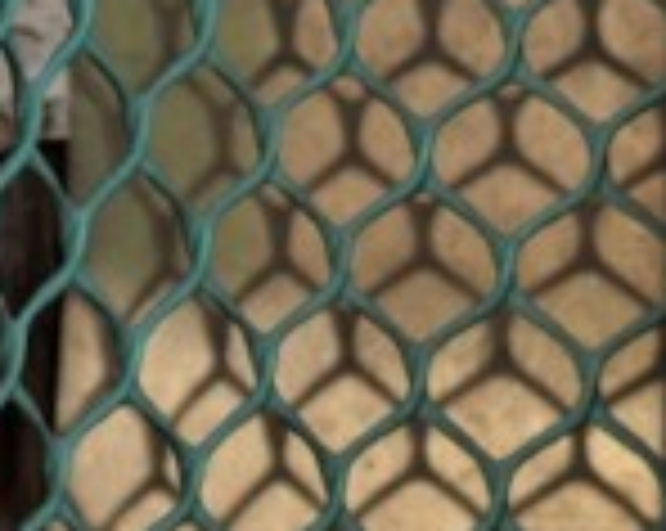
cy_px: 684
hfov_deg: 4.0
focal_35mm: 480
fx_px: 9449
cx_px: 868
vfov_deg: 3.2
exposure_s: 1/125
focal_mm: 70
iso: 160
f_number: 5.6
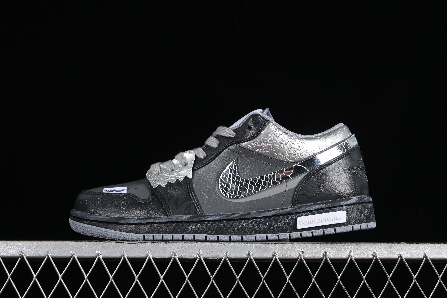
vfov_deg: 18.2
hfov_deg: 27.0
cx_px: 224
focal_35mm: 75
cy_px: 149
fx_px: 931
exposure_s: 1/80
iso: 160
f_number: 7.1
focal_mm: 50
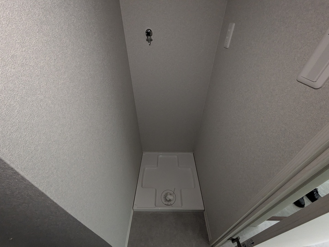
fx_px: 133
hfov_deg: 102.1
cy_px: 124
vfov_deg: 85.7
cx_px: 164
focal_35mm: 14
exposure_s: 1/24
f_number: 2.2
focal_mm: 1.83
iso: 547
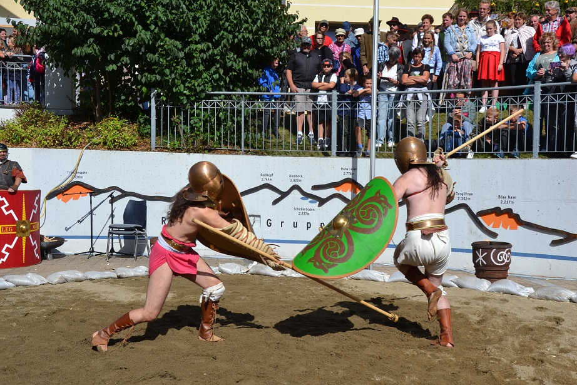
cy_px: 192
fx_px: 721
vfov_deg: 29.9
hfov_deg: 43.6
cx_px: 288
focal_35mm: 45
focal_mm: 30
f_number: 9
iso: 100
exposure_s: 1/320
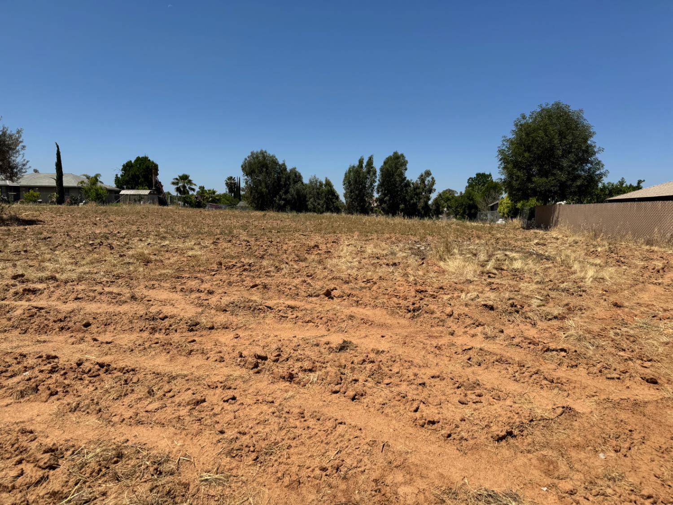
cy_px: 252
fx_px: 467
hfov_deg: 71.6
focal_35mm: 24
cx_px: 336
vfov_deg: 56.8
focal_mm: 6.76
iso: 80
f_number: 1.78
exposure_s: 1/7092
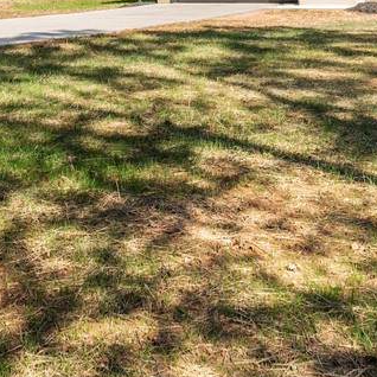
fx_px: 762
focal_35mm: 62
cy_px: -36
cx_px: 181
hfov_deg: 27.8
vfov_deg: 25.7
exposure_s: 1/40
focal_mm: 21.3
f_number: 5.6
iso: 100
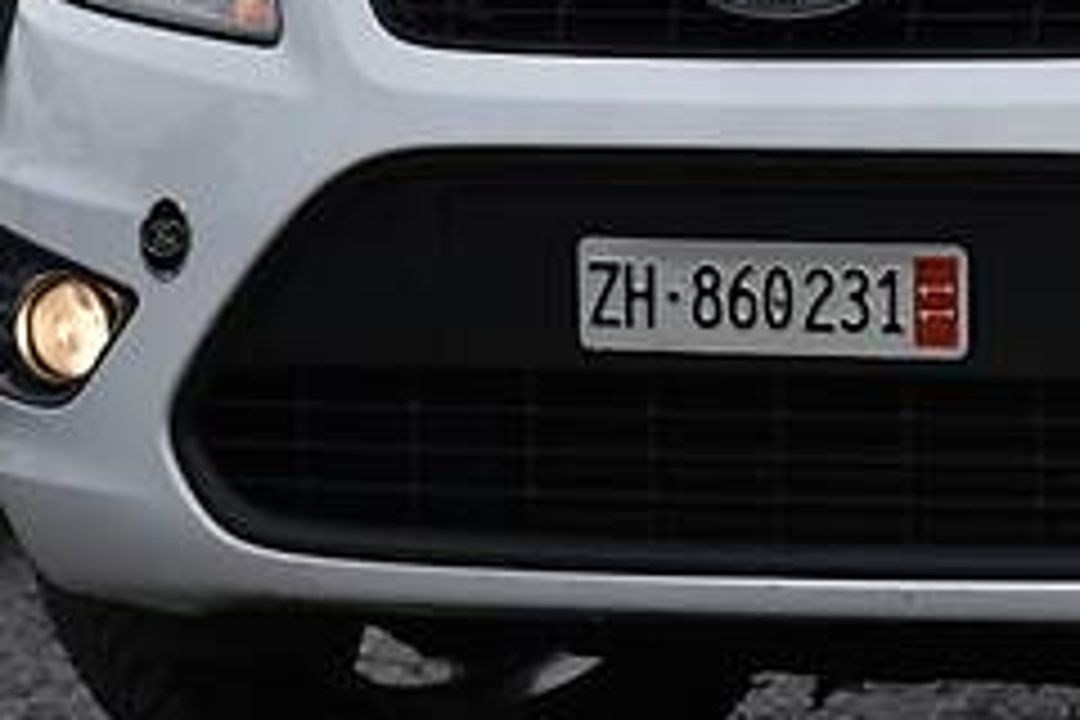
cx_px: 1584
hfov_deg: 6.4
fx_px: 9509
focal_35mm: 317
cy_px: 16
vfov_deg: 4.3
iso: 200
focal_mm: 95
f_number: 7.1
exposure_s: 1/800
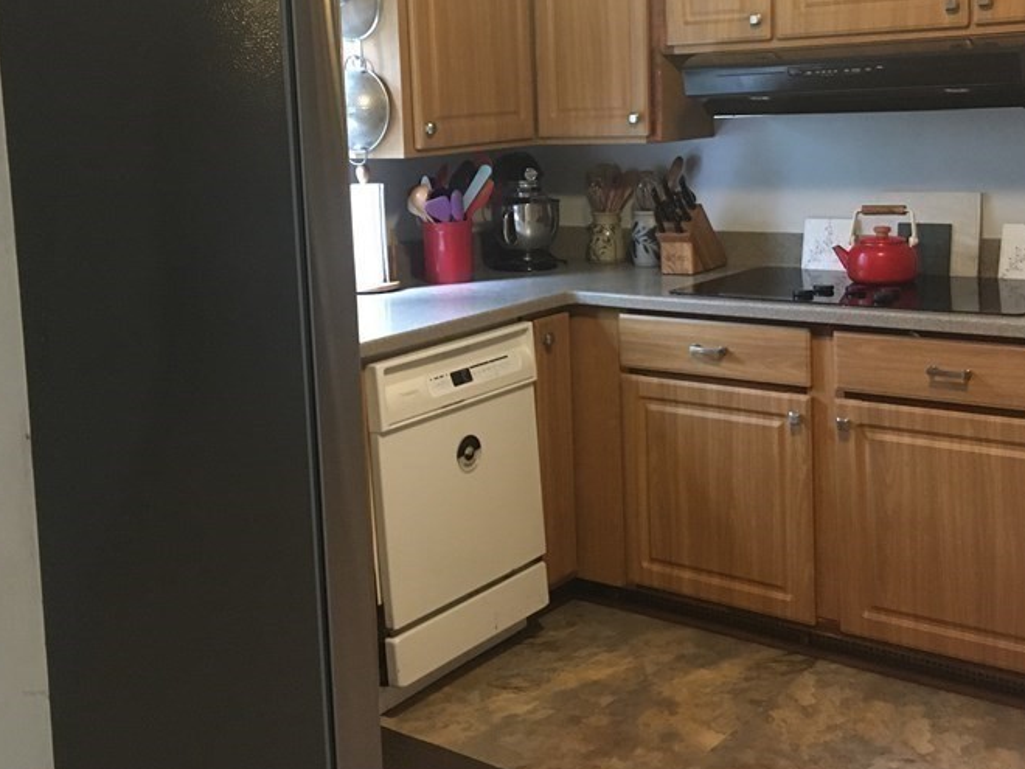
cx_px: 477
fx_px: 1332
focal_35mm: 45
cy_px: 245
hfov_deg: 42.1
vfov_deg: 31.9
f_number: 2.2
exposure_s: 1/15
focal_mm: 4.15
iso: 250
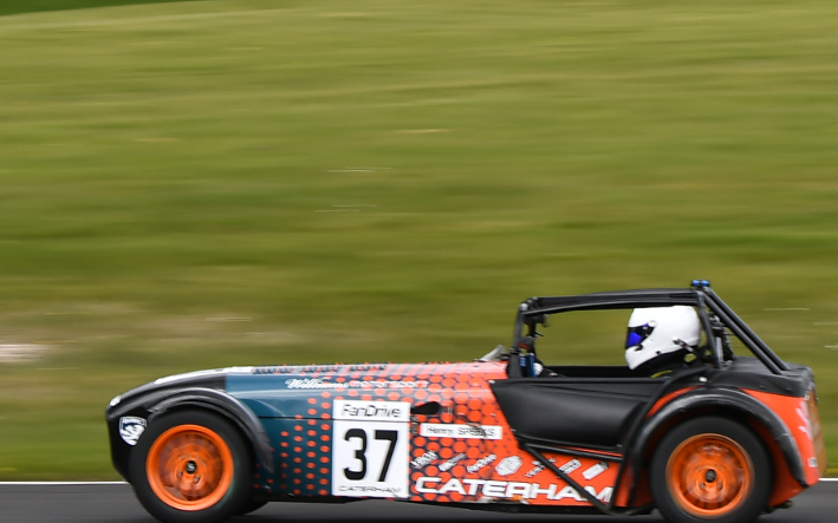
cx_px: 748
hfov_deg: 6.9
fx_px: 6897
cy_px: -36
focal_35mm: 302
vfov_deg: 4.3
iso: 100
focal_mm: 70
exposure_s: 1/160
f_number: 5
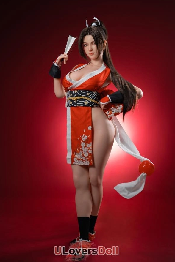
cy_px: 130
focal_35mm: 51
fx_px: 372
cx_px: 86
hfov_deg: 26.5
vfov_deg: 38.9
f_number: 2
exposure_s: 1/160
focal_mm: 50
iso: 200
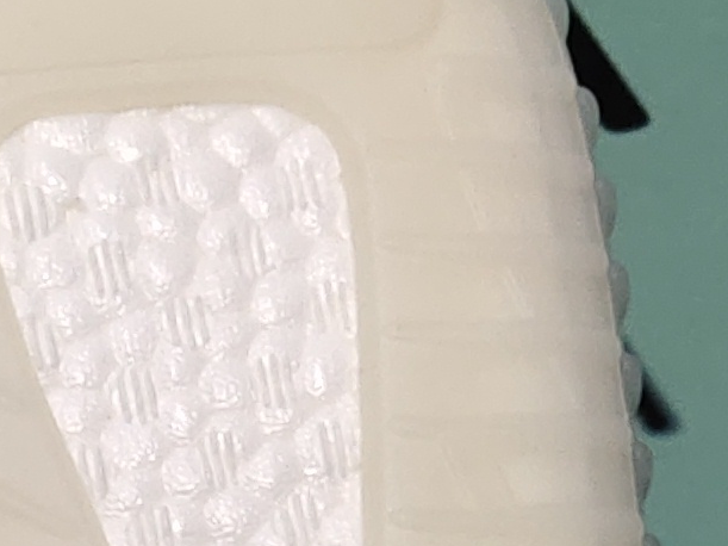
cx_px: -368
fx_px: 4163
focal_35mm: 198
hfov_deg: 9.7
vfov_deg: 7.2
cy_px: 1085
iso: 50
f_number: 1.79
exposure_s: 1/105
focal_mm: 4.35
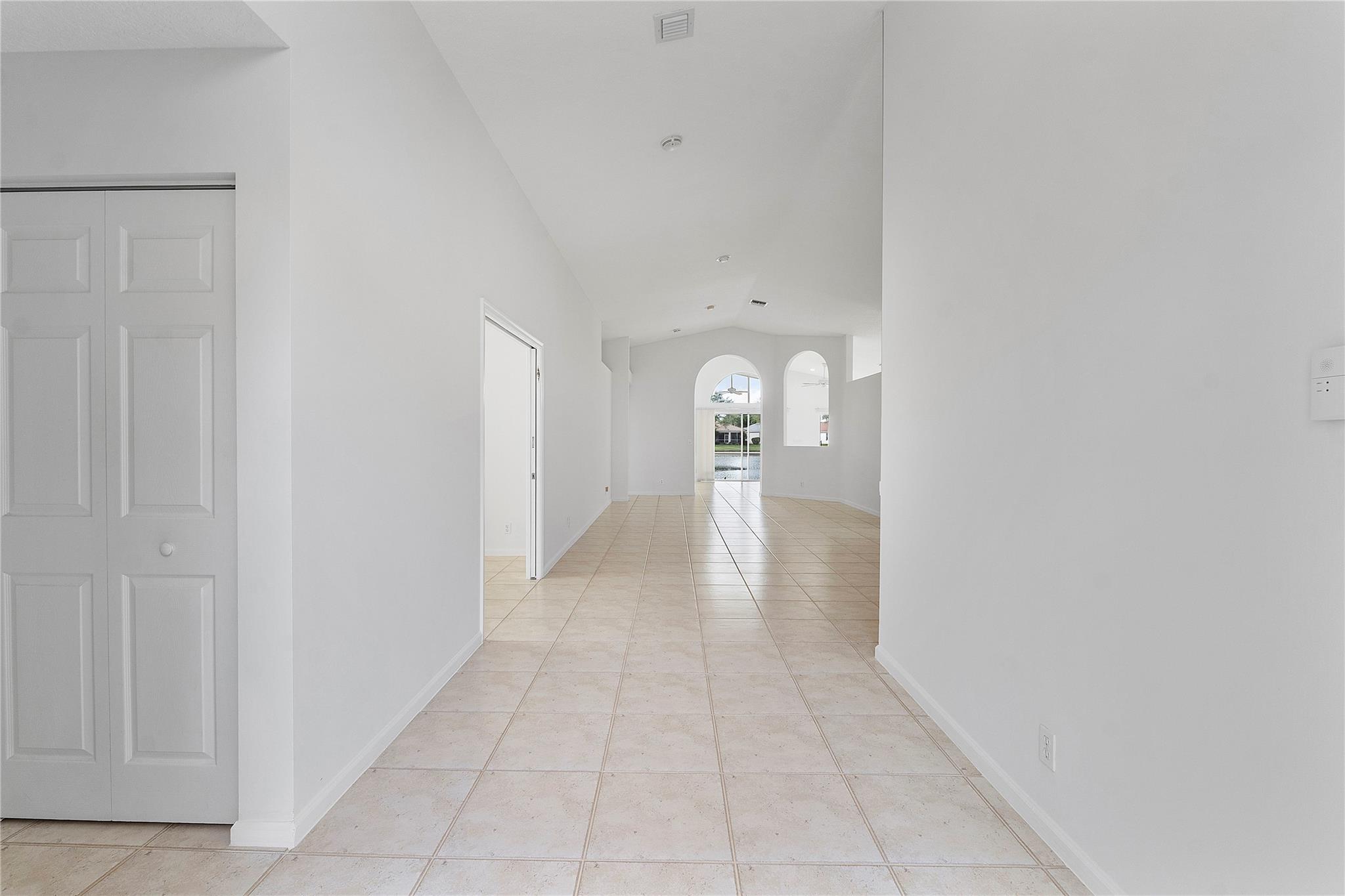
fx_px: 560
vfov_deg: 77.3
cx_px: 672
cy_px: 448
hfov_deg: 100.4
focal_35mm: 15
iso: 160
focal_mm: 10
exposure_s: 1/10
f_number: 11
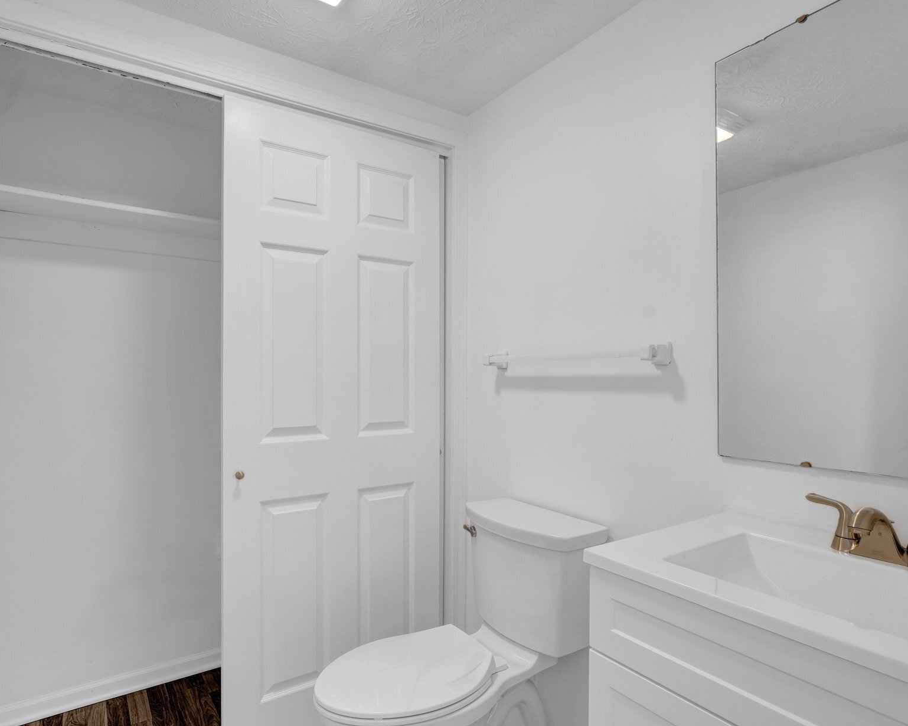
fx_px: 537
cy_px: 374
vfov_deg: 68.1
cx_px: 440
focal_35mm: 20
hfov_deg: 80.4
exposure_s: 1
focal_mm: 16
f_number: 8
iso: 100
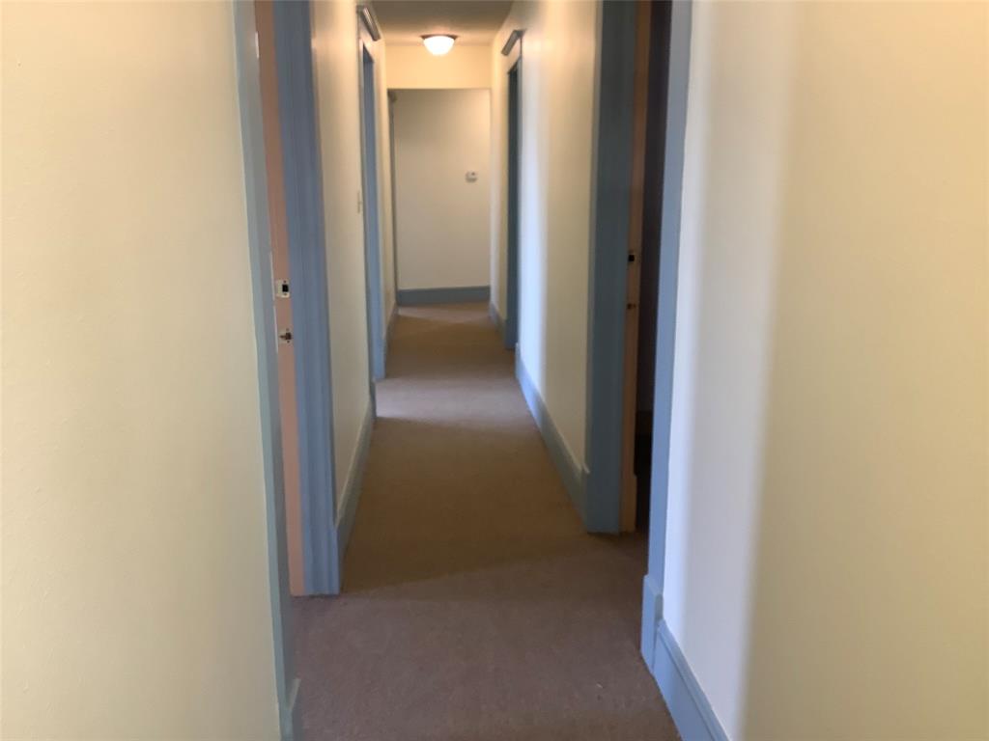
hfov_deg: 58.4
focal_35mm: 31
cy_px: 370
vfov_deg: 45.4
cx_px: 494
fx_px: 886
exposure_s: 1/60
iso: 160
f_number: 2.4
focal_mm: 3.3
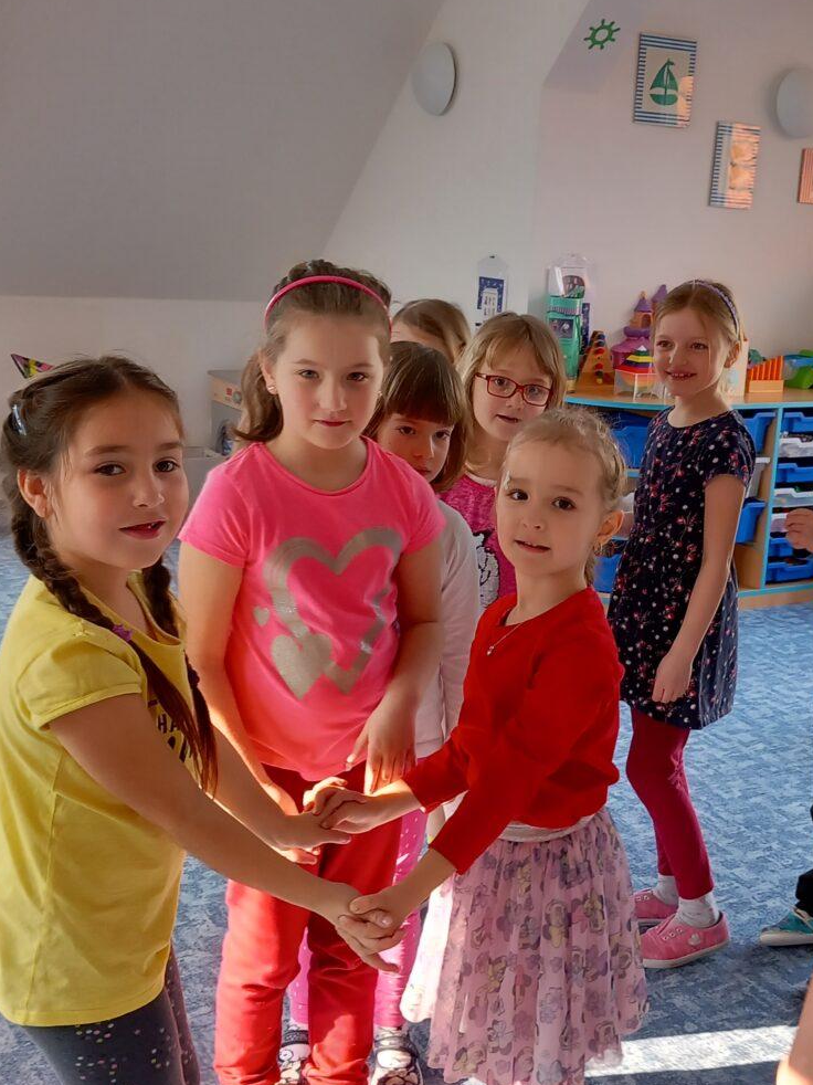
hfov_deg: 32.7
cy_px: 497
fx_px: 1378
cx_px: 515
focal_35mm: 44
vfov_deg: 42.9
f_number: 1.8
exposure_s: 1/50
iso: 80
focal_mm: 4
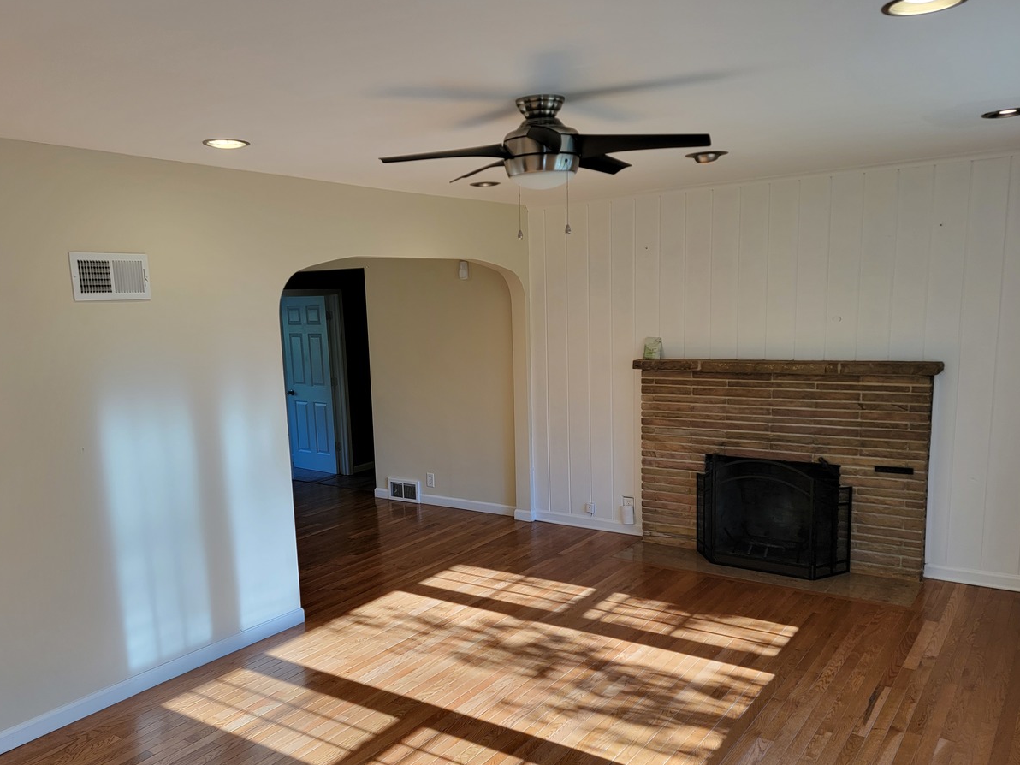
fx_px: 855
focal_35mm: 29
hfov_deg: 61.6
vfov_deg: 48.0
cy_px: 443
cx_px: 481
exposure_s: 1/119
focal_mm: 6.7
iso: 50
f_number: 1.8
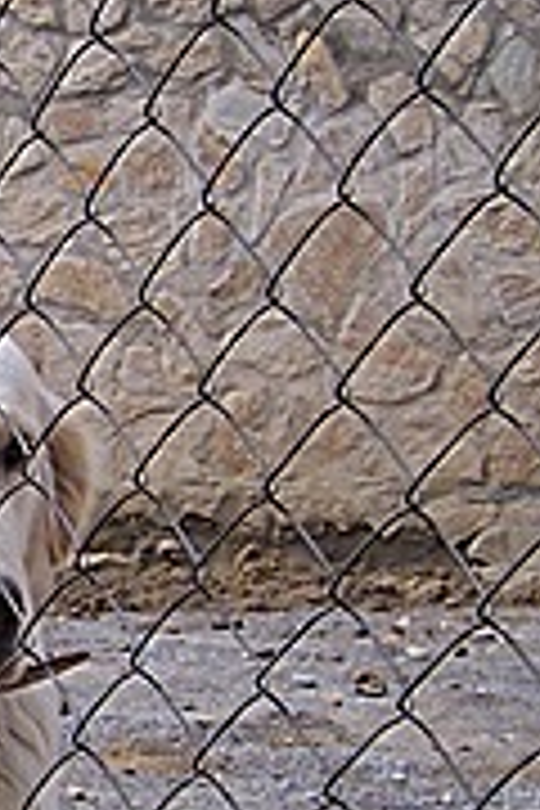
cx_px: -333
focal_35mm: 104
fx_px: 2340
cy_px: 601
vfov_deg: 19.5
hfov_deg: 12.4
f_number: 4.8
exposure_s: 1/500
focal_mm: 6
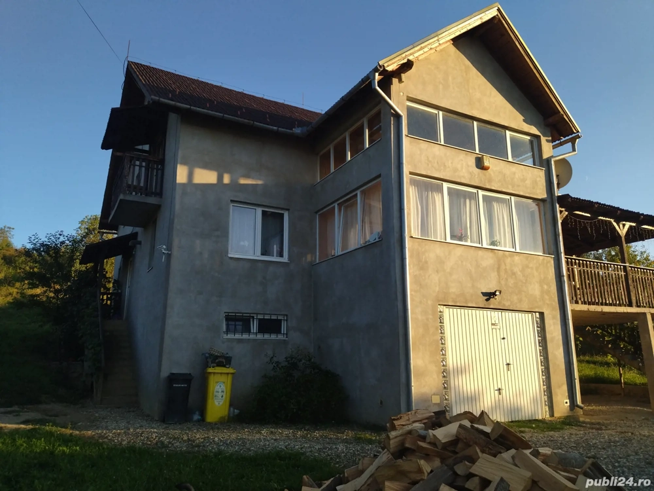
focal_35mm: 27
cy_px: 246
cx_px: 327
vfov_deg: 51.4
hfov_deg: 65.3
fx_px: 510
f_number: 1.79
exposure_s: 1/1090
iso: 100
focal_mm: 4.74
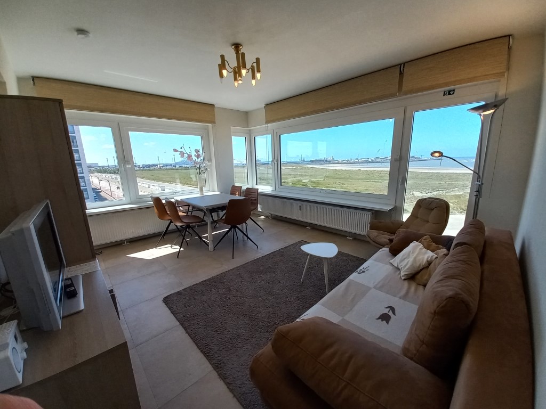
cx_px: 273
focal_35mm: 13
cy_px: 204
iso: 40
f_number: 2.2
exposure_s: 1/429
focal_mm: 1.42
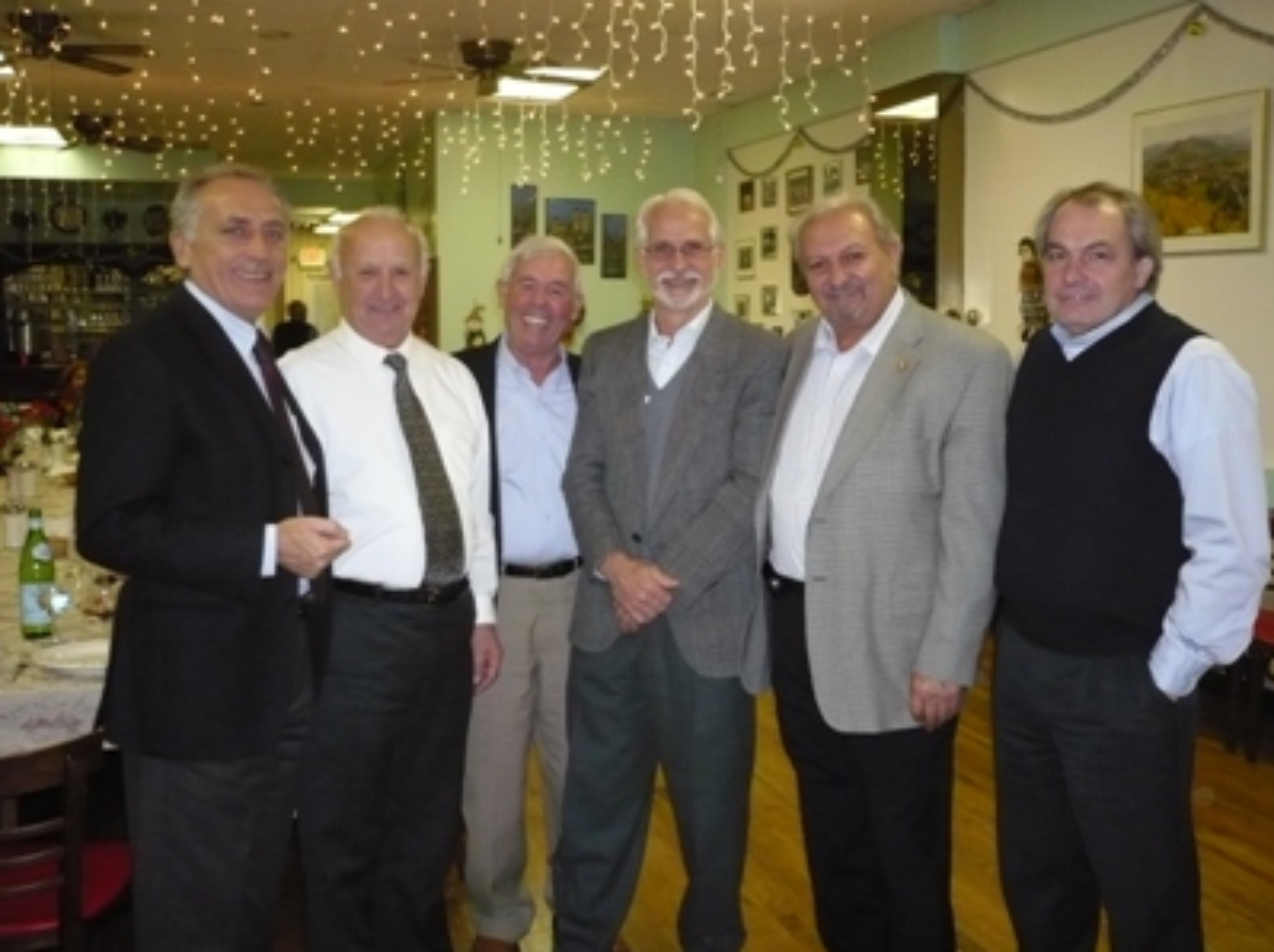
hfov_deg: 51.4
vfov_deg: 39.6
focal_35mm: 36
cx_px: 635
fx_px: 1323
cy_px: 471
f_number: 2.8
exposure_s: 1/30
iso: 320
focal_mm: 5.8
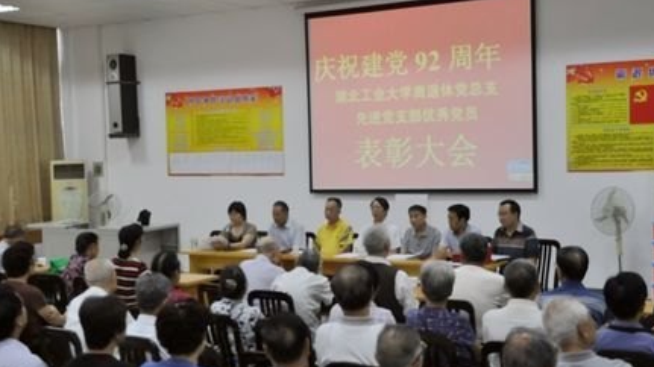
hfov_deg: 40.6
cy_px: 191
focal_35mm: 51
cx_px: 326
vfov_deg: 23.5
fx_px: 884
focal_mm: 28
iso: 1000
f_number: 5.6
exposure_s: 1/80
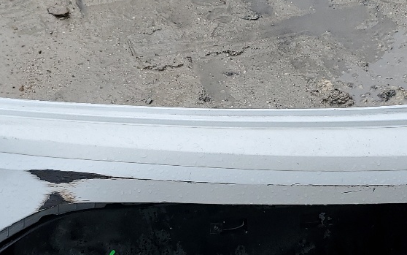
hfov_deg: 26.1
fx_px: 876
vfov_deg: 16.4
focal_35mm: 79
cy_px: 207
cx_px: 171
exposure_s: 1/3333
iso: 50
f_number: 1.5
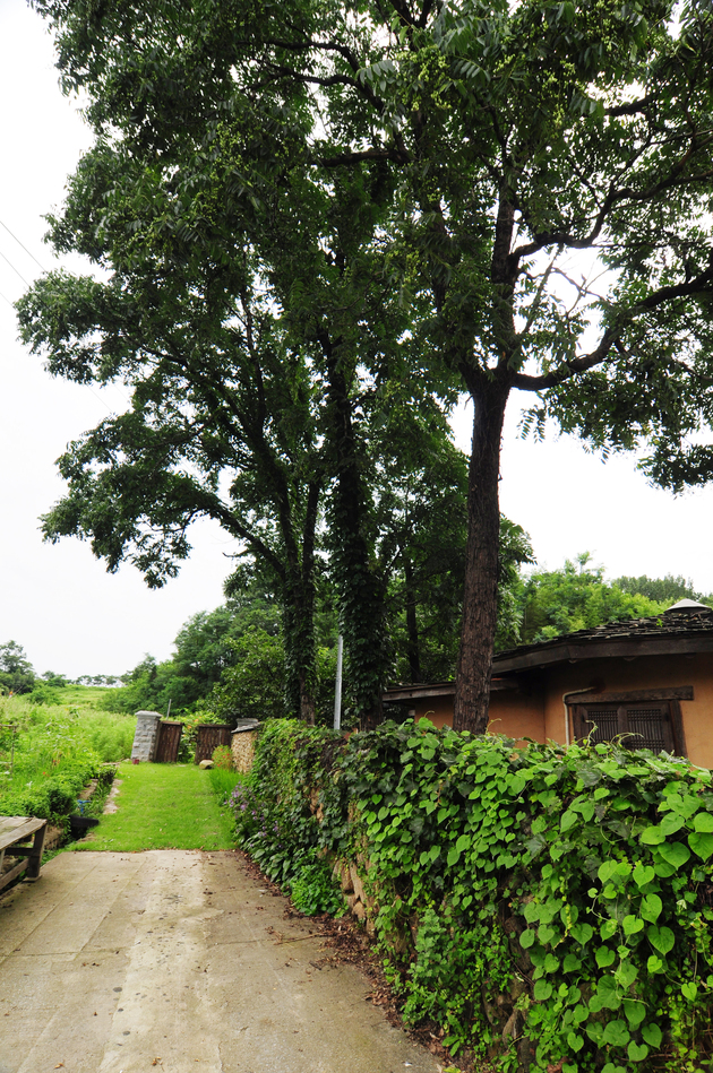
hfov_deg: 67.2
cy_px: 536
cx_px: 356
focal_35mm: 18
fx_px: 536
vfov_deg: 90.1
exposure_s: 1/320
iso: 200
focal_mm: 12
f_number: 7.1
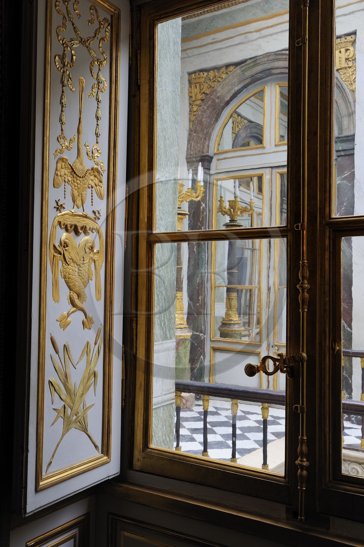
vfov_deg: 53.2
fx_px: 547
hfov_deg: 36.8
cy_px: 274
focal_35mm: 36
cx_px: 182
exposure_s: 1/2.5
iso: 200
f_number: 10
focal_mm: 36
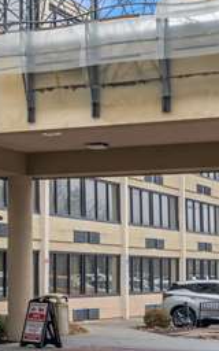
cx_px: -217
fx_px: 1050
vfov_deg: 18.9
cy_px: 206
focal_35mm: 110
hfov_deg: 10.9
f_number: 8
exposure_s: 1/80
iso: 640
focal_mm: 27
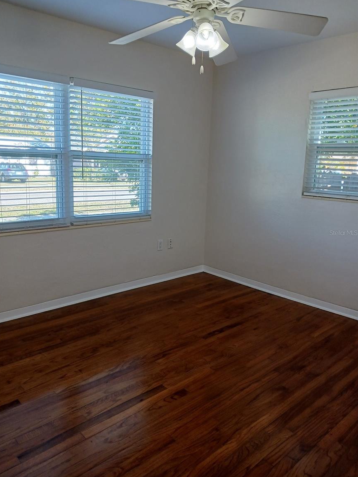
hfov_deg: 49.7
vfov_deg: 63.4
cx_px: 173
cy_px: 233
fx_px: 386
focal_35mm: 28
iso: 100
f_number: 1.8
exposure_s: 1/60
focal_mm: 4
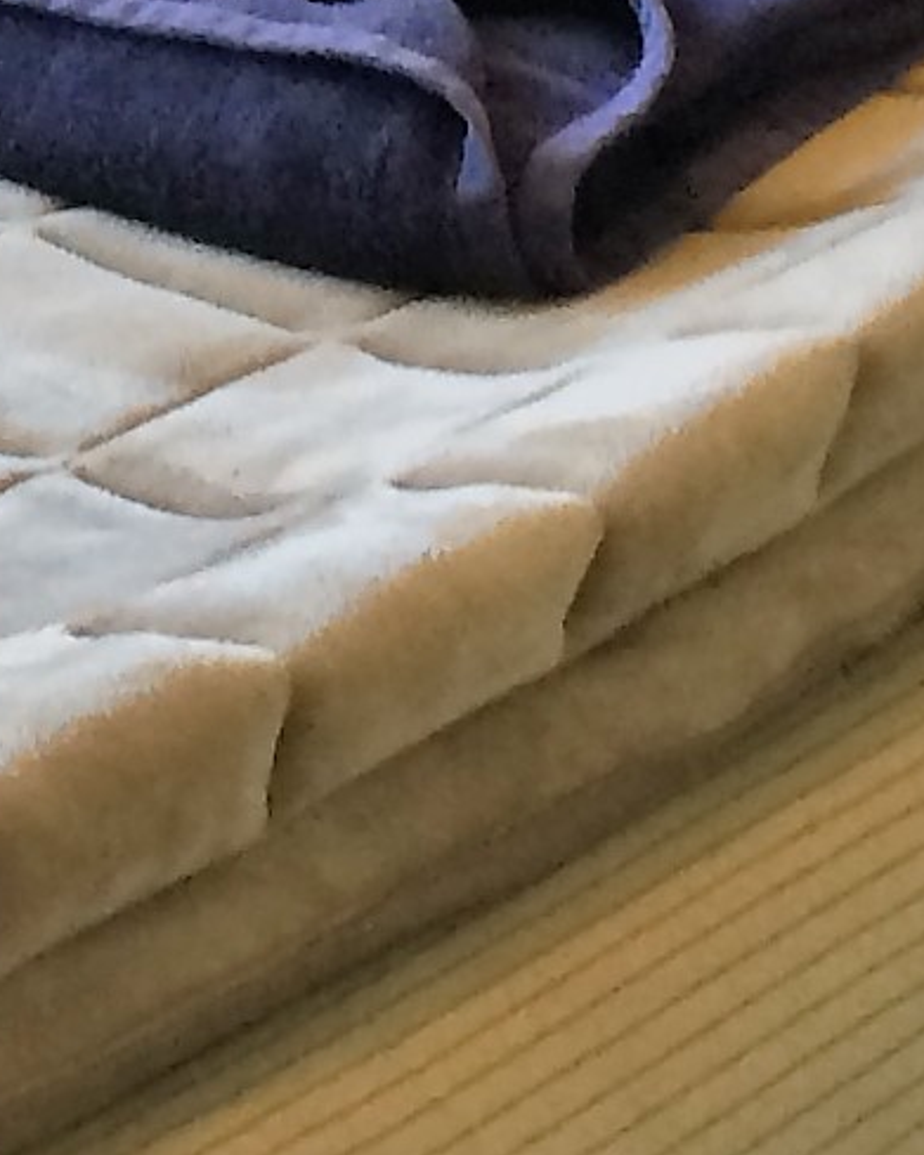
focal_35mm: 180
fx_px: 6155
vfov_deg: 10.3
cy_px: -698
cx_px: -408
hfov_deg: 8.4
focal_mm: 4.15
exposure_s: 1/33
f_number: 2.2
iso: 125
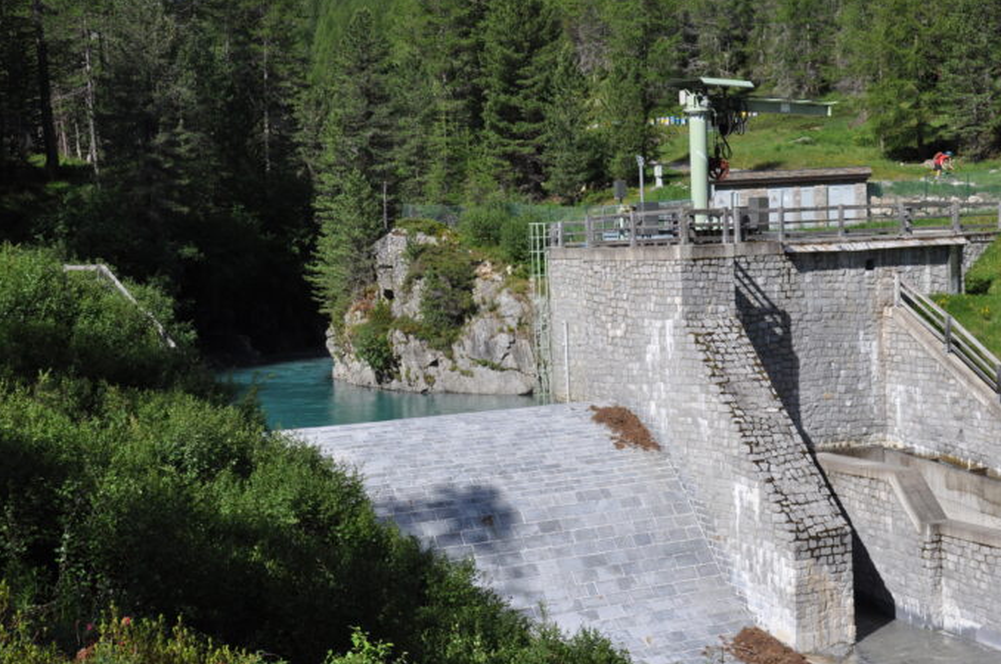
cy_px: 310
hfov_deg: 38.9
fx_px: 1416
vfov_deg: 26.4
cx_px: 493
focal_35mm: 51
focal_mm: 30
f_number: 11
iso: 400
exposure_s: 1/500
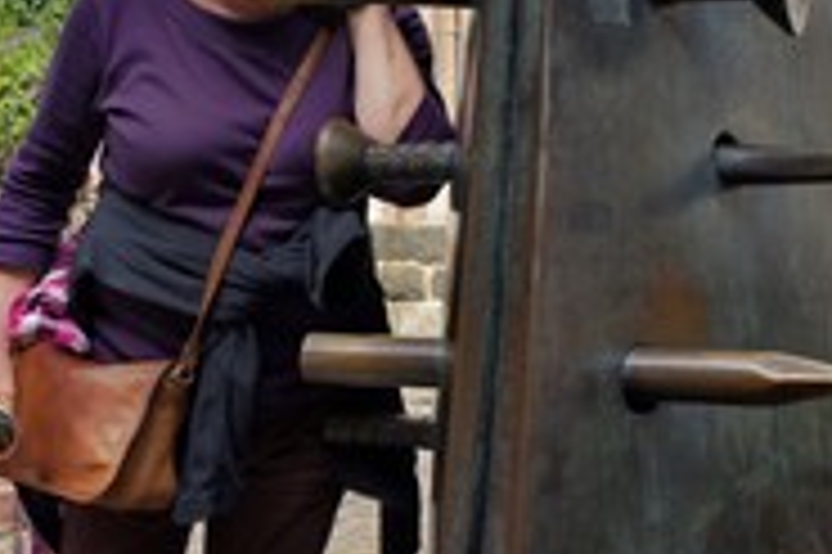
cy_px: 140
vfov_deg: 20.1
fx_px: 1547
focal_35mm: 67
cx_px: 301
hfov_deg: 30.0
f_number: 7.1
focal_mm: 18
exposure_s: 1/250
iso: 250
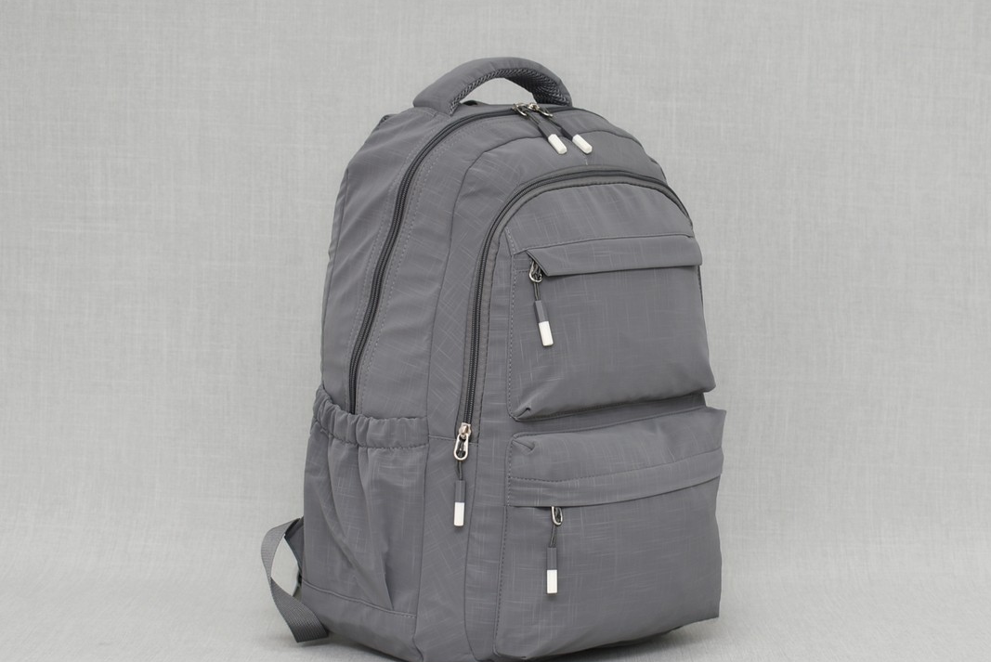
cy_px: 355
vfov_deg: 19.0
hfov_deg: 28.1
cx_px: 513
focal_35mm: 72
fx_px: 1983
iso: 100
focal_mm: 40
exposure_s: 1/60
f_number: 5.6
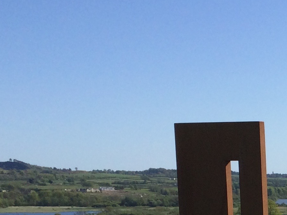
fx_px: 879
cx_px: 450
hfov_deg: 16.6
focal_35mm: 106
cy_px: 332
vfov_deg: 13.1
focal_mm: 4.15
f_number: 2.2
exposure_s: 1/2564
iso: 32
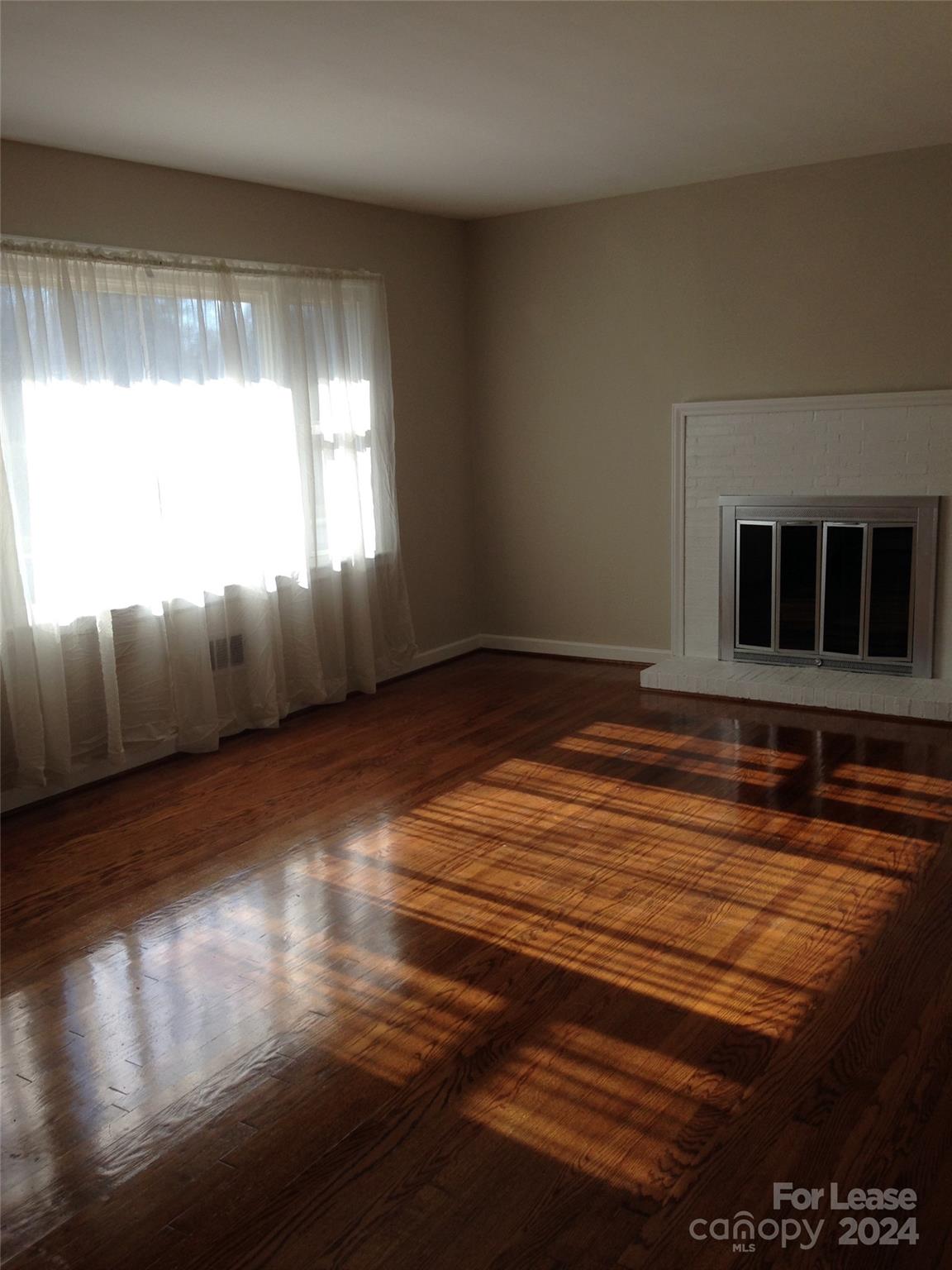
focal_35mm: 33
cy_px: 635
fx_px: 1210
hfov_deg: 42.9
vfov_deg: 55.4
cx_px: 476
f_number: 2.4
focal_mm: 4.12
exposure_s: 1/240
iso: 50
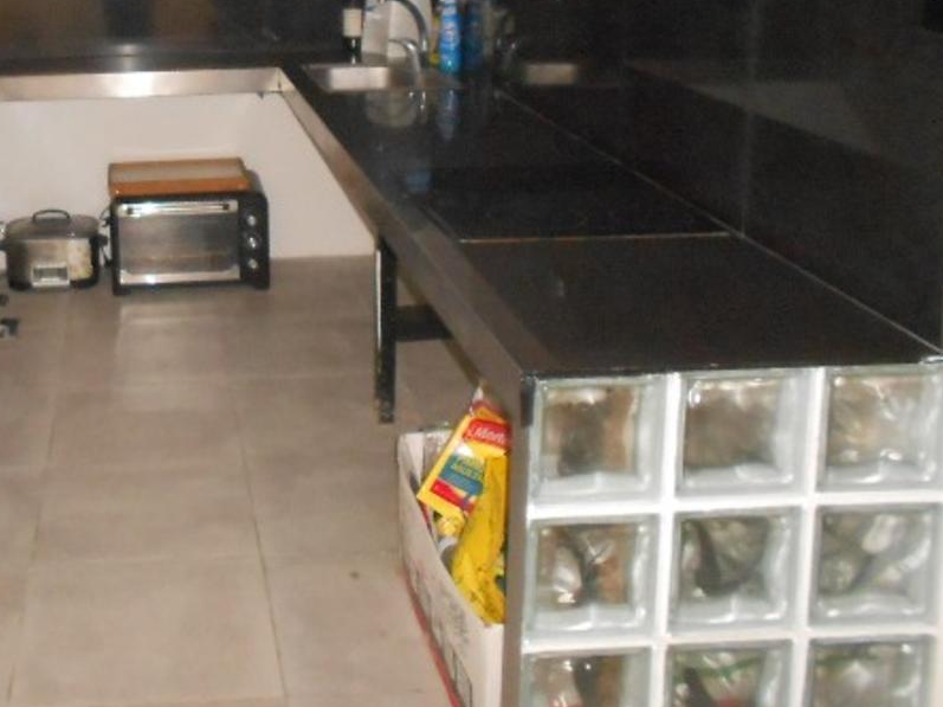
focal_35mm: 47
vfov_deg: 29.7
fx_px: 1280
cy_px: 82
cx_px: 199
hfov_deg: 39.0
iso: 640
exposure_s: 1/25
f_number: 3.2
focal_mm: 4.6
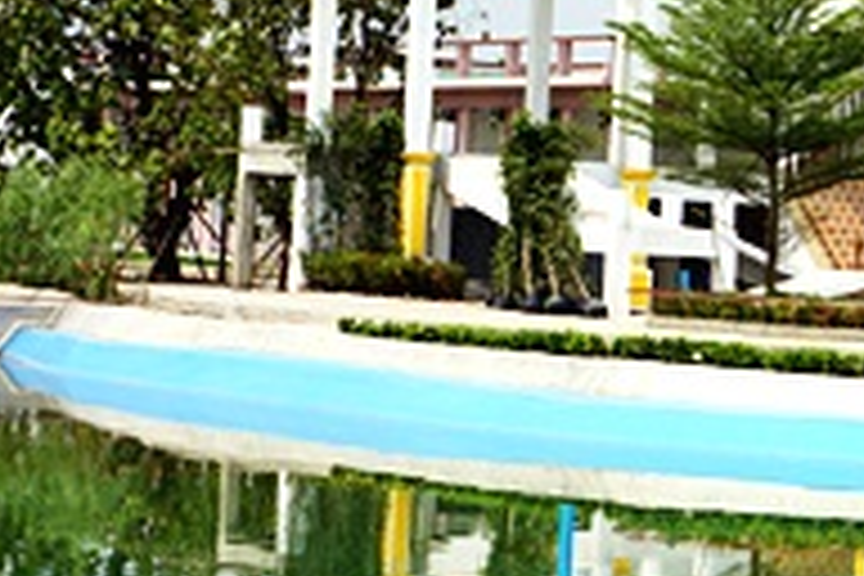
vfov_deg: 9.9
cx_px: 1269
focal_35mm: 139
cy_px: 272
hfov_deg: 13.9
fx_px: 3336
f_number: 13
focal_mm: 29
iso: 100
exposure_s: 1/200
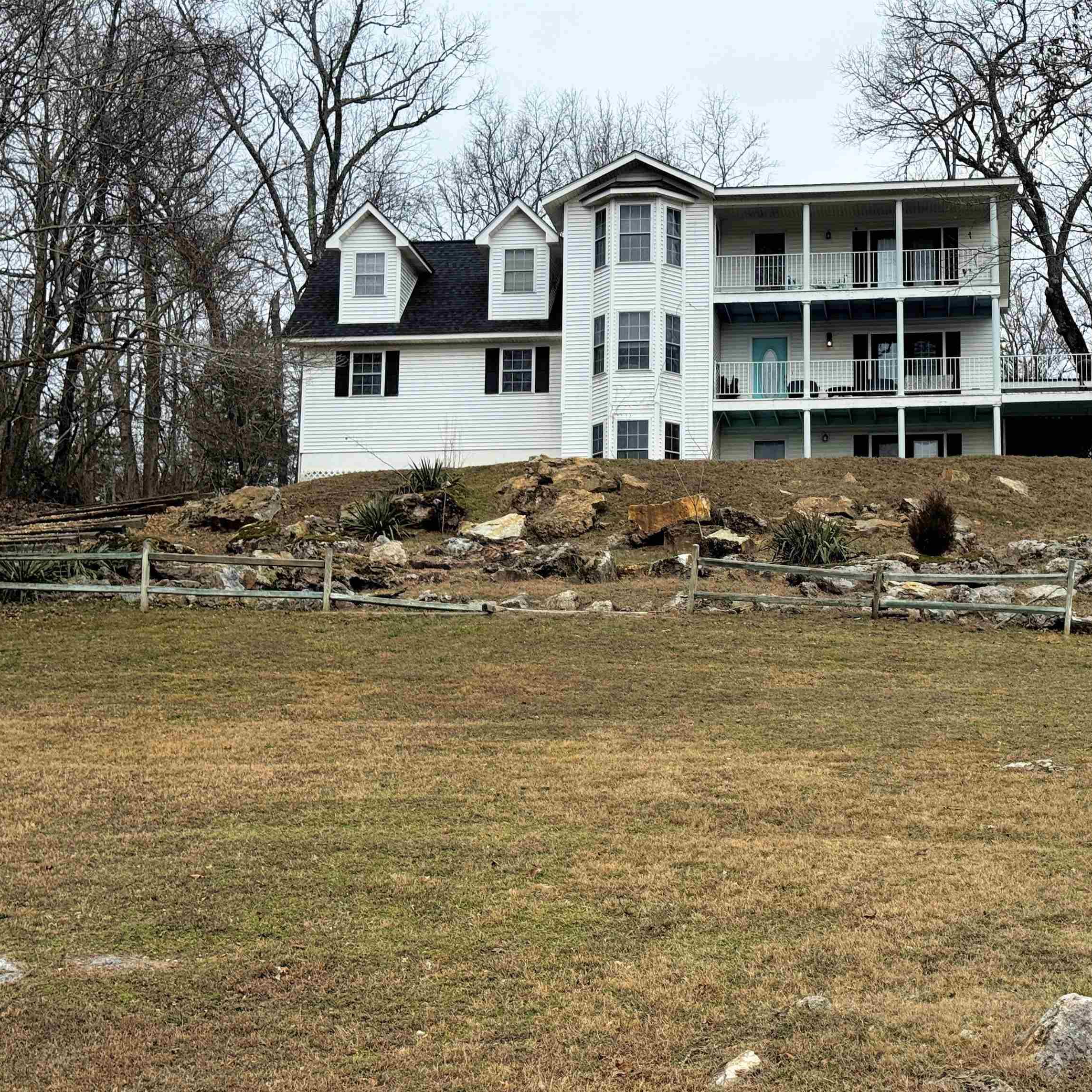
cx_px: 732
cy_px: 550
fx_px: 2034
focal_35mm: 57
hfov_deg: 29.8
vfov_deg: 30.0
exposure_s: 1/1427
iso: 64
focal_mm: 6.76
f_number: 1.78
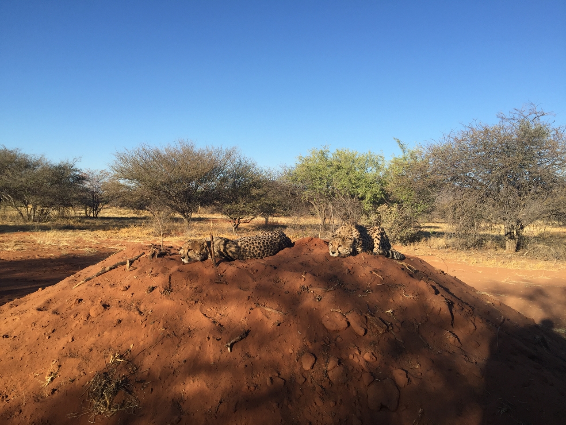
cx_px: 283
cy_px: 212
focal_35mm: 29
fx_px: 474
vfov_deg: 48.2
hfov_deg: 61.7
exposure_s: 1/1163
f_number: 2.2
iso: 32
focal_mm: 4.15
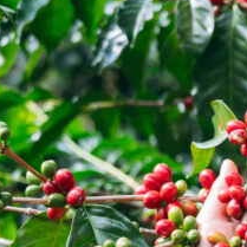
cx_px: 310
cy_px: 272
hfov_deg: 8.6
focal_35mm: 200
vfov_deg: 8.7
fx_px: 1615
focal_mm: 48
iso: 200
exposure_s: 1/320
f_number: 3.5
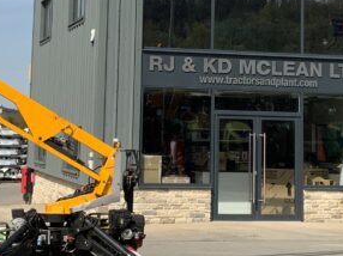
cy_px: -11
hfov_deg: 18.9
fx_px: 1030
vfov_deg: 14.0
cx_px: 175
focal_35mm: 104
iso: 16
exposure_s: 1/2801
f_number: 1.8
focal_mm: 3
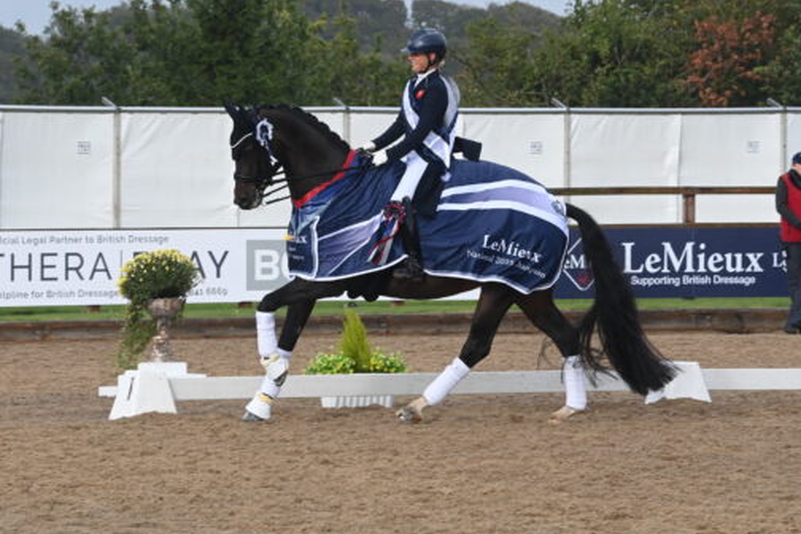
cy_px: 212
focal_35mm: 246
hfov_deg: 8.4
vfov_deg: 5.6
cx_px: 353
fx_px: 5473
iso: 1250
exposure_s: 1/500
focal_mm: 200
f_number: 14
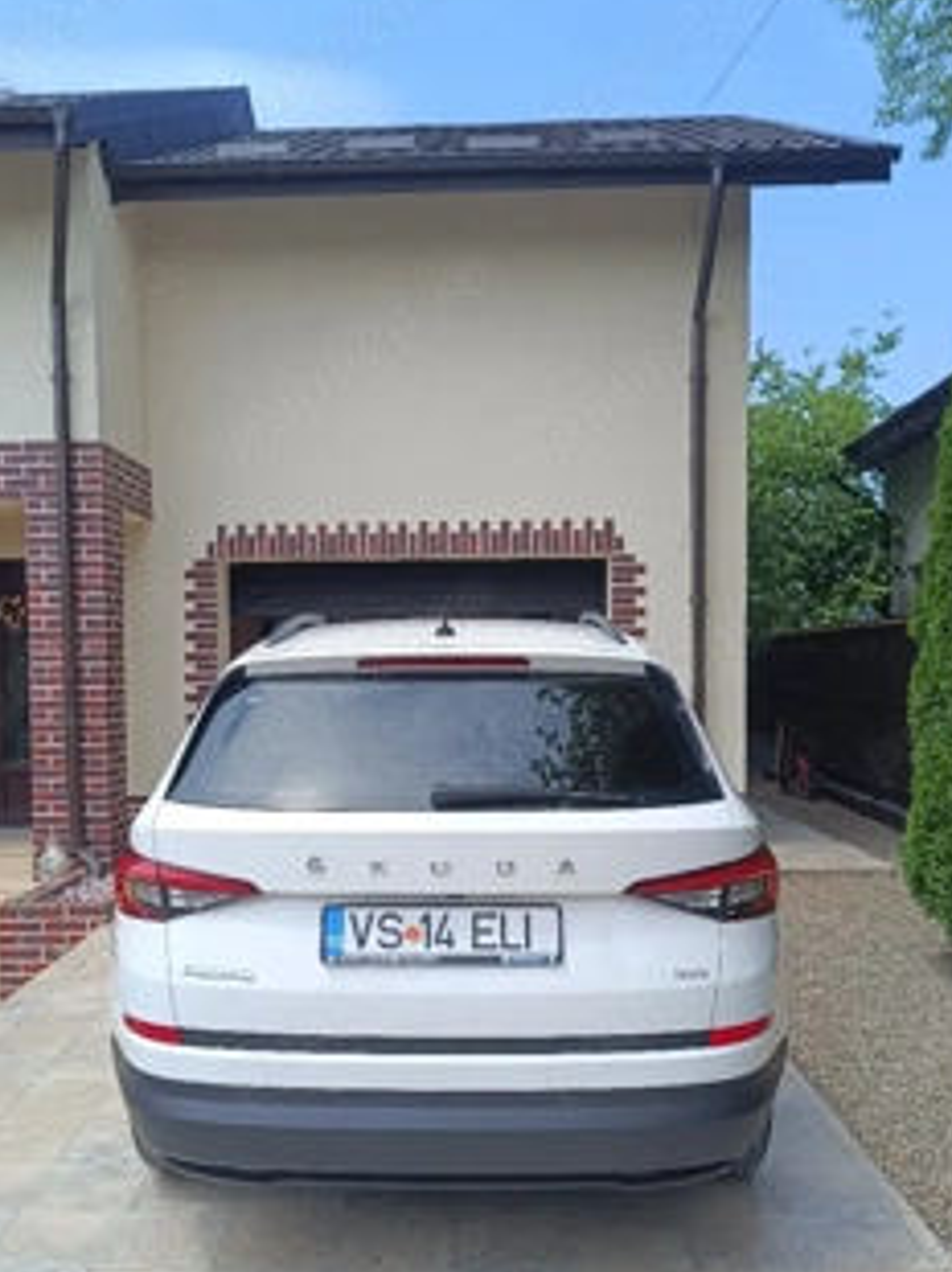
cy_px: 726
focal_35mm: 31
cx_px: 439
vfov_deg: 58.2
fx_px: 1138
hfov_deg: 45.3
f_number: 1.88
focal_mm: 5.59
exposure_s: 1/1250
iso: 55
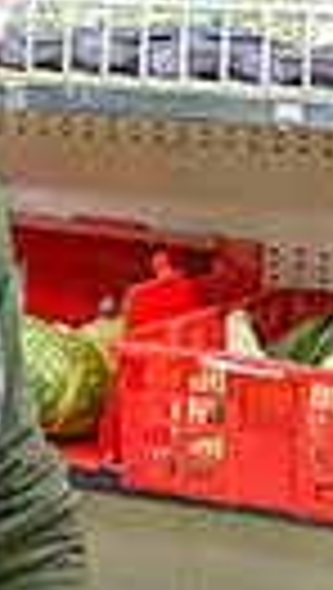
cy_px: 430
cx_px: -108
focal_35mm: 111
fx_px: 1737
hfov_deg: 10.7
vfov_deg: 19.2
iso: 1600
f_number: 4
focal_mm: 24
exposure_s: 1/180
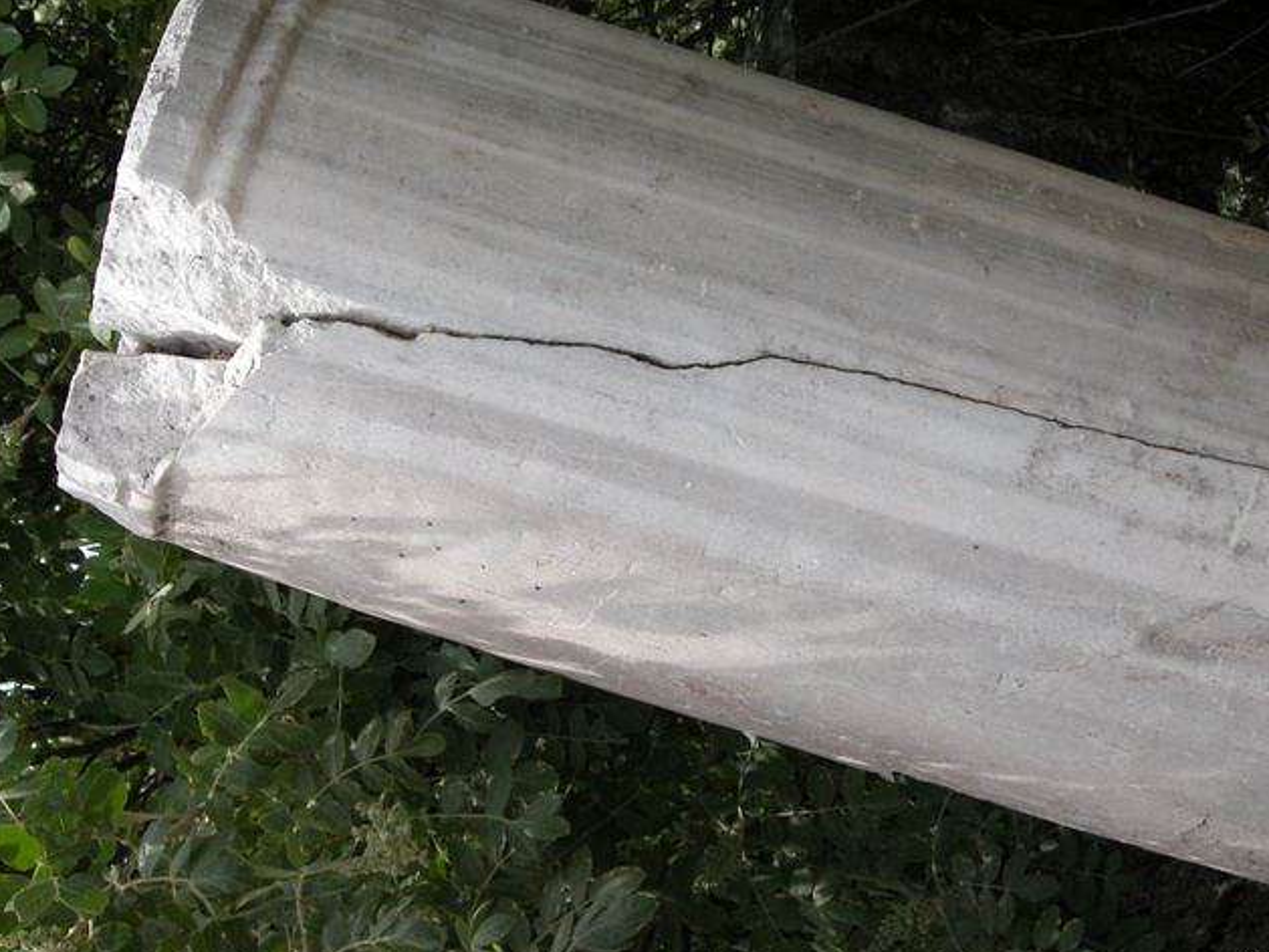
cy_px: 407
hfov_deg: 22.0
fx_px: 3263
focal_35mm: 89
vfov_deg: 16.6
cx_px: 704
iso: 100
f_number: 5.2
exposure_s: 1/295
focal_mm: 17.8
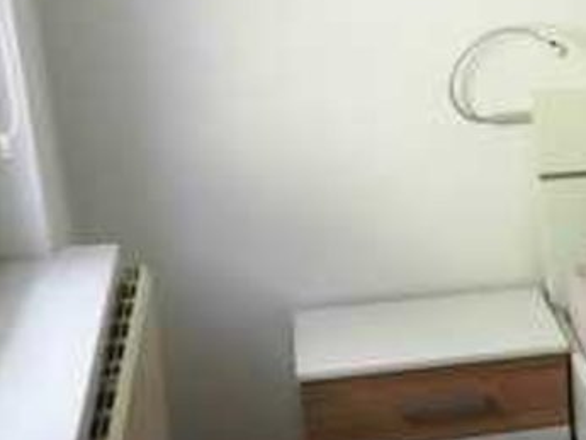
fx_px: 1473
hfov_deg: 18.8
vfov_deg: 17.0
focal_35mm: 87
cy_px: 277
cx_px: 963
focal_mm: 4.5
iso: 160
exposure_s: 1/50
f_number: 3.5
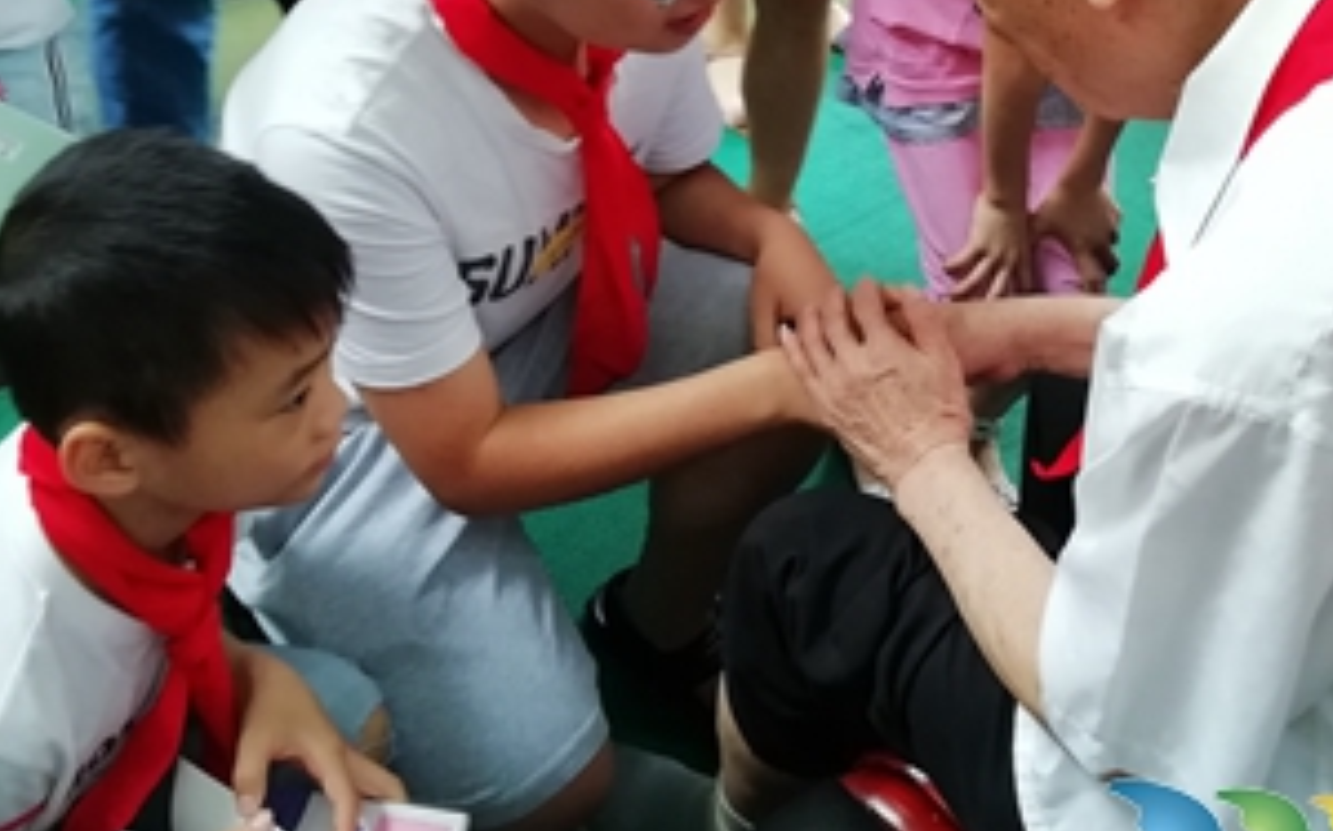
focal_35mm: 46
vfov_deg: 27.6
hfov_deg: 43.2
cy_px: 233
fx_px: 1670
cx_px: 826
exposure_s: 1/33.3
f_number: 2.2
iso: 200
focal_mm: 3.46
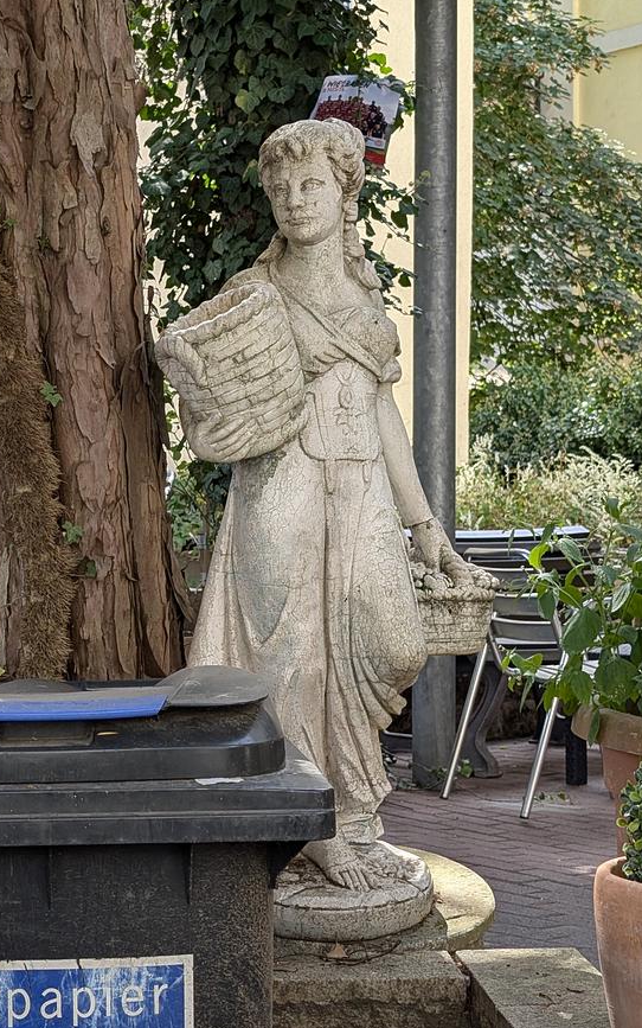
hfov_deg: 17.7
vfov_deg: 28.6
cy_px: 527
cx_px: 30
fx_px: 2015
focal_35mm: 72
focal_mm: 6.9
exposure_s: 1/175
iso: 20
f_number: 1.68
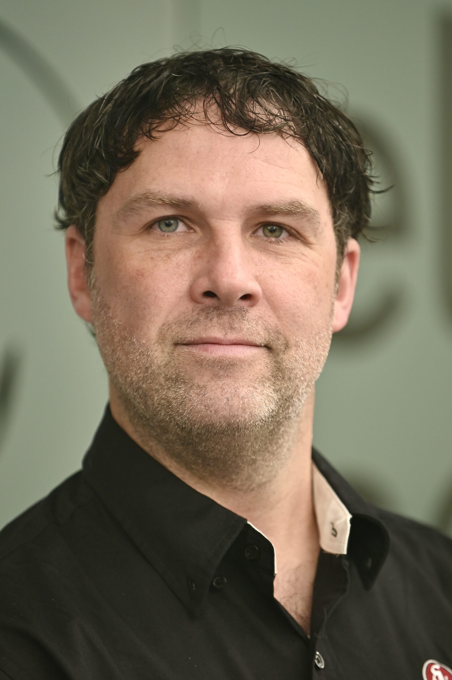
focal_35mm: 190
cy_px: 340
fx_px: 3583
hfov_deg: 7.2
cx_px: 226
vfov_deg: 10.8
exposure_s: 1/160
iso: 400
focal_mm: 190
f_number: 2.8
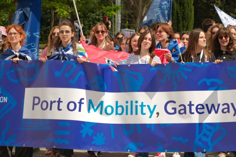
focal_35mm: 92
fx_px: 603
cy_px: 85
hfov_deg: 22.0
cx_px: 159
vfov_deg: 14.9
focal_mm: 42.8
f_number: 2.8
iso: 125
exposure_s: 1/2000
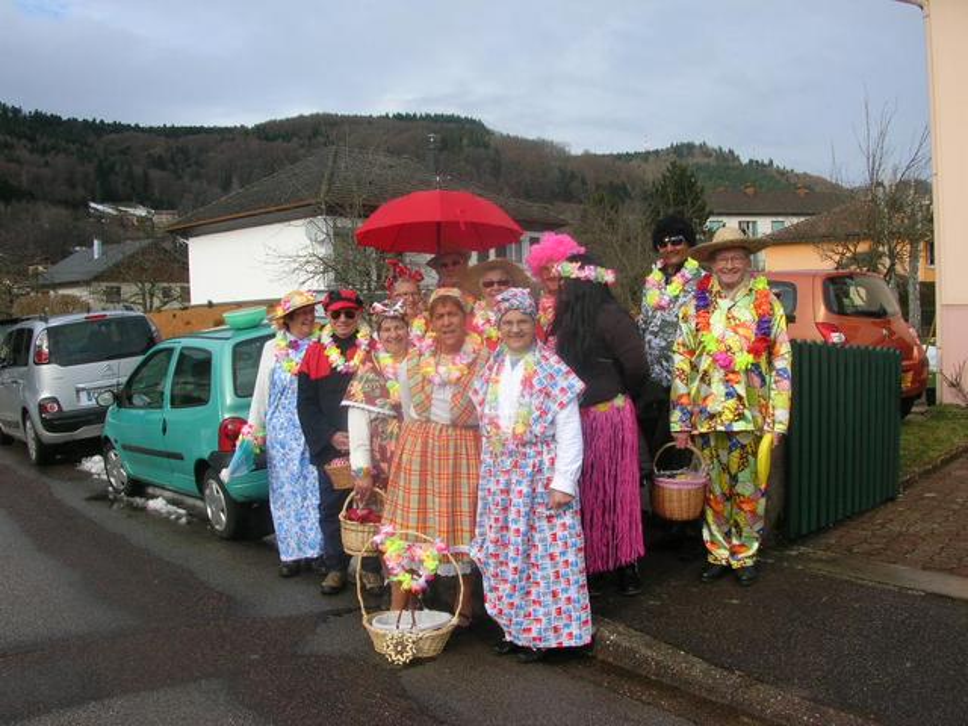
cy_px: 363
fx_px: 979
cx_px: 484
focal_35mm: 35
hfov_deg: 52.6
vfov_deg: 40.7
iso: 50
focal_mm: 5.8
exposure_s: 1/208
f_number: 5.6
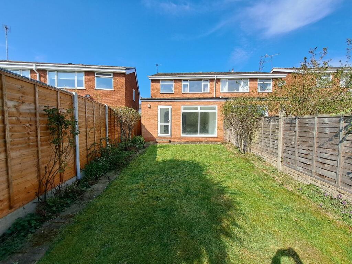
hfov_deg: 106.2
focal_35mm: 13
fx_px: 132
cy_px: 132
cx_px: 176
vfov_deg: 89.9
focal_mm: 1.74
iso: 50
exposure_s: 1/971
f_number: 2.2
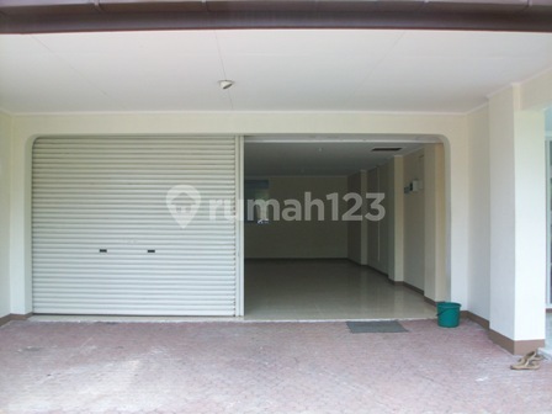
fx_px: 542
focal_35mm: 34
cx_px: 276
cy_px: 207
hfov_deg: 54.0
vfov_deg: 41.8
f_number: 2.8
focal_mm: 5.7
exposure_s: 1/166
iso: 80
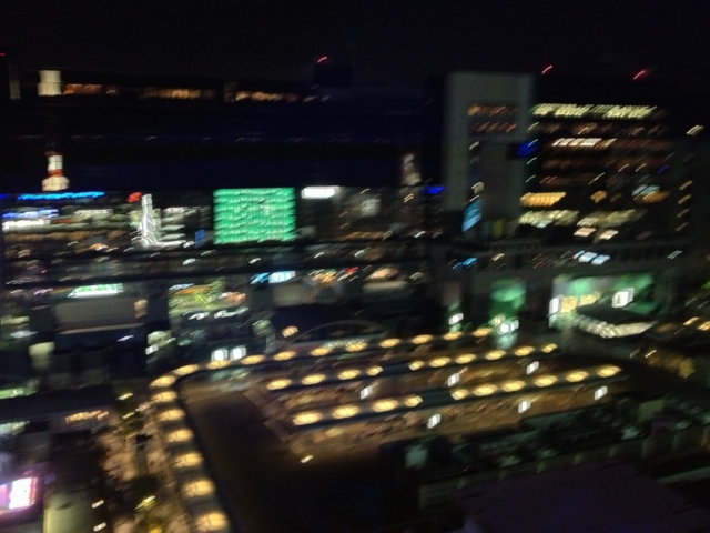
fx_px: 718
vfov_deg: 40.7
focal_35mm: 35
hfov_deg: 52.6
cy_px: 266
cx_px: 355
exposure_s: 1/15
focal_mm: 4.28
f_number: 2.4
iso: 800
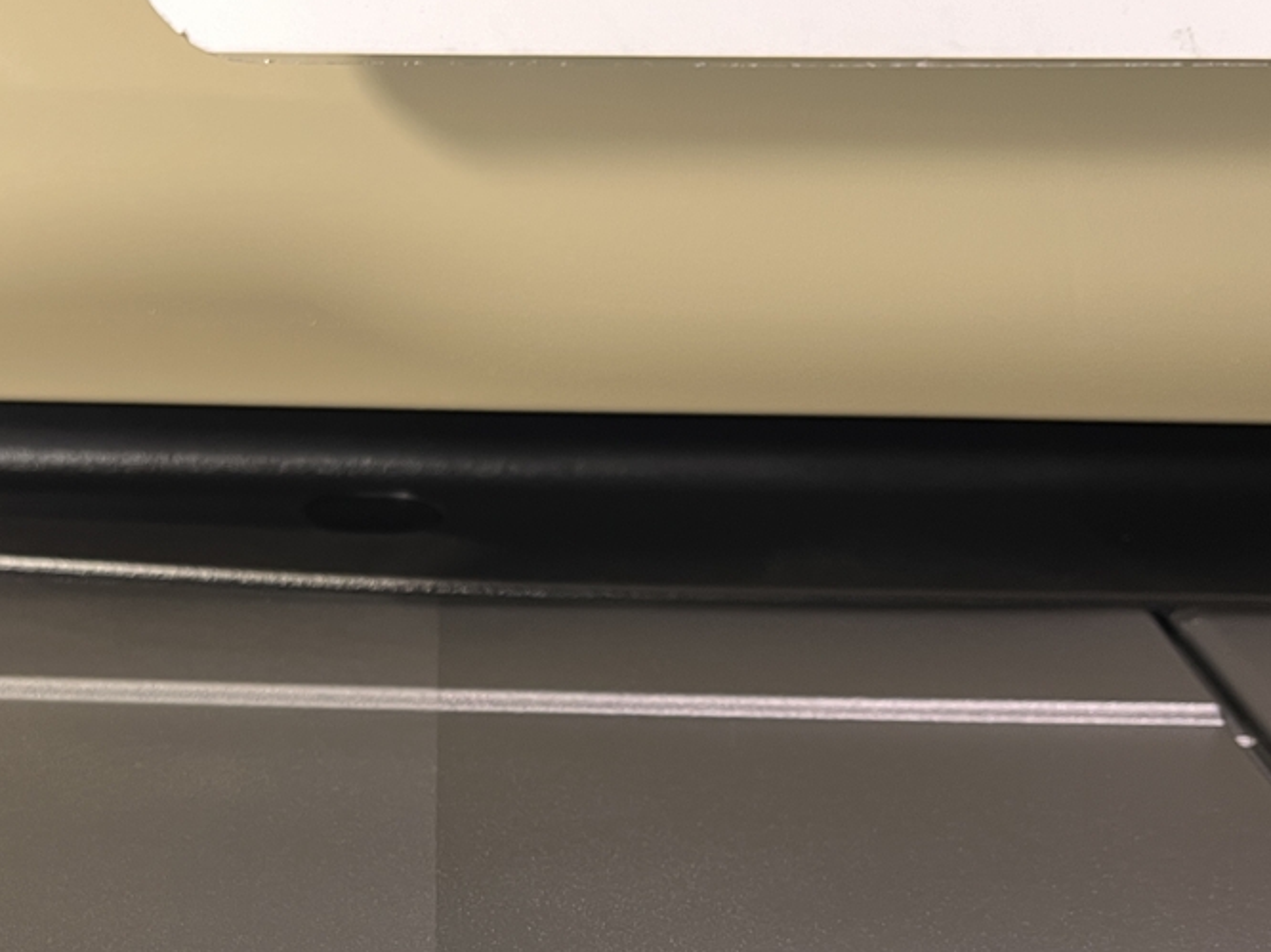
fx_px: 1835
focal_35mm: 50
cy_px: 803
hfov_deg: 37.9
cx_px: 454
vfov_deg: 28.3
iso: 125
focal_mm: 5.1
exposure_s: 1/42
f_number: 1.6
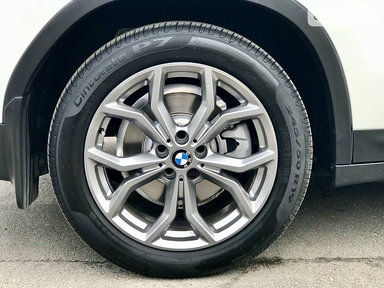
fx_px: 632
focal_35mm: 57
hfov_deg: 33.8
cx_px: 192
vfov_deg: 25.7
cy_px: 144
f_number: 2.8
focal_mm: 6.6
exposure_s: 1/90
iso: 40
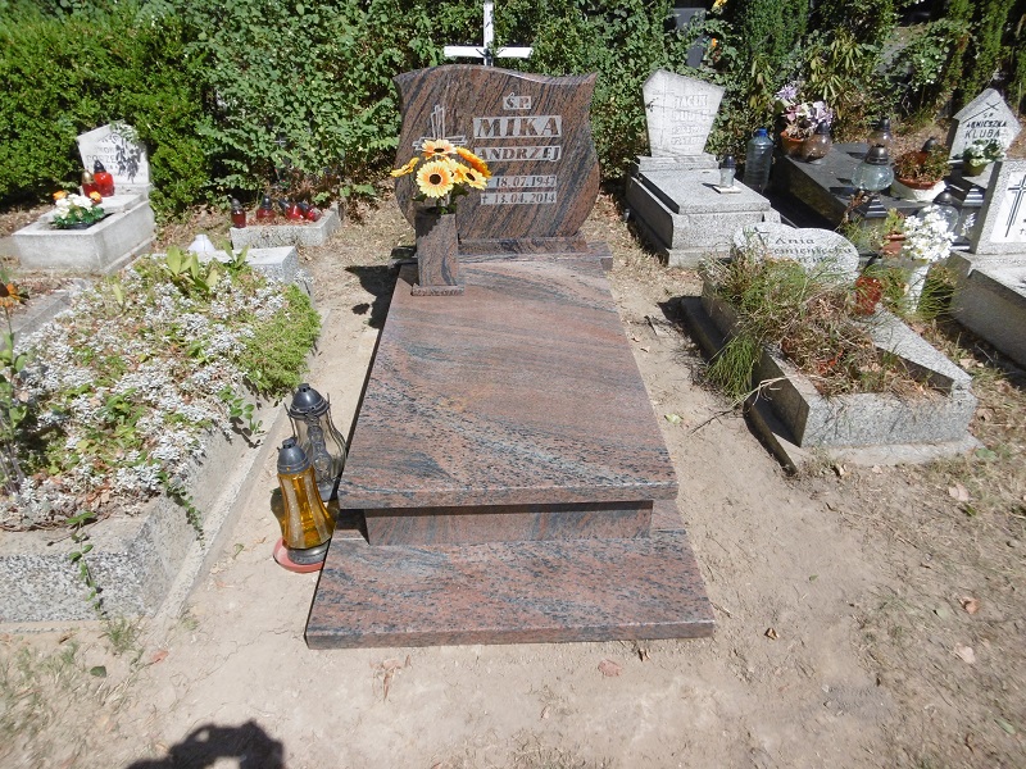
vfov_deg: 56.8
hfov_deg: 71.6
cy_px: 384
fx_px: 711
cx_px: 513
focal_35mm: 24
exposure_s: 1/200
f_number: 7.8
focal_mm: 4.3
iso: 100
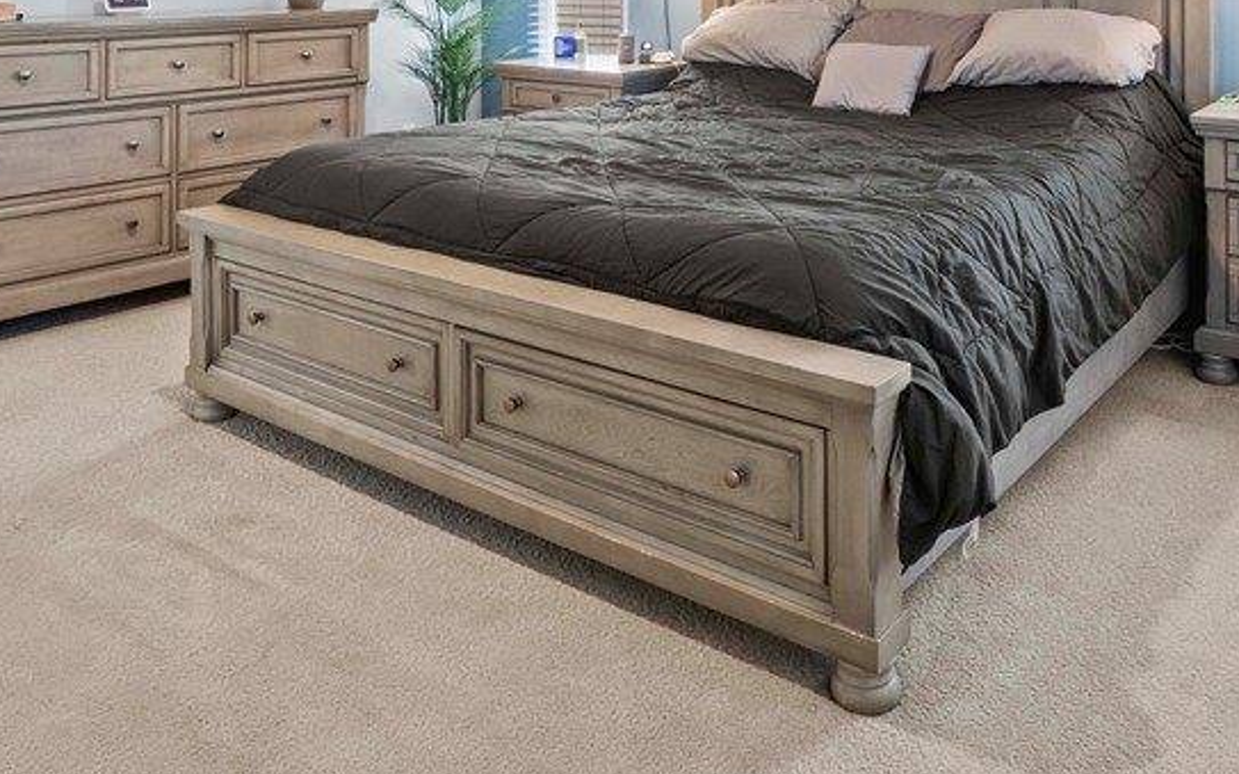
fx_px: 1080
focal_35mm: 32
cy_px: -14
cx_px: 730
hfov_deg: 59.3
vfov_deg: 35.4
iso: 200
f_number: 8
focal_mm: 8
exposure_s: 1.6
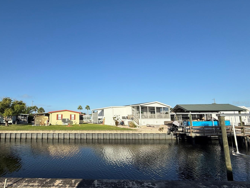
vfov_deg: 74.5
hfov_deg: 89.7
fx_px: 123
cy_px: 103
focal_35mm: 17
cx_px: 99
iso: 50
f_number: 2.2
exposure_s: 1/2841
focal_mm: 2.22
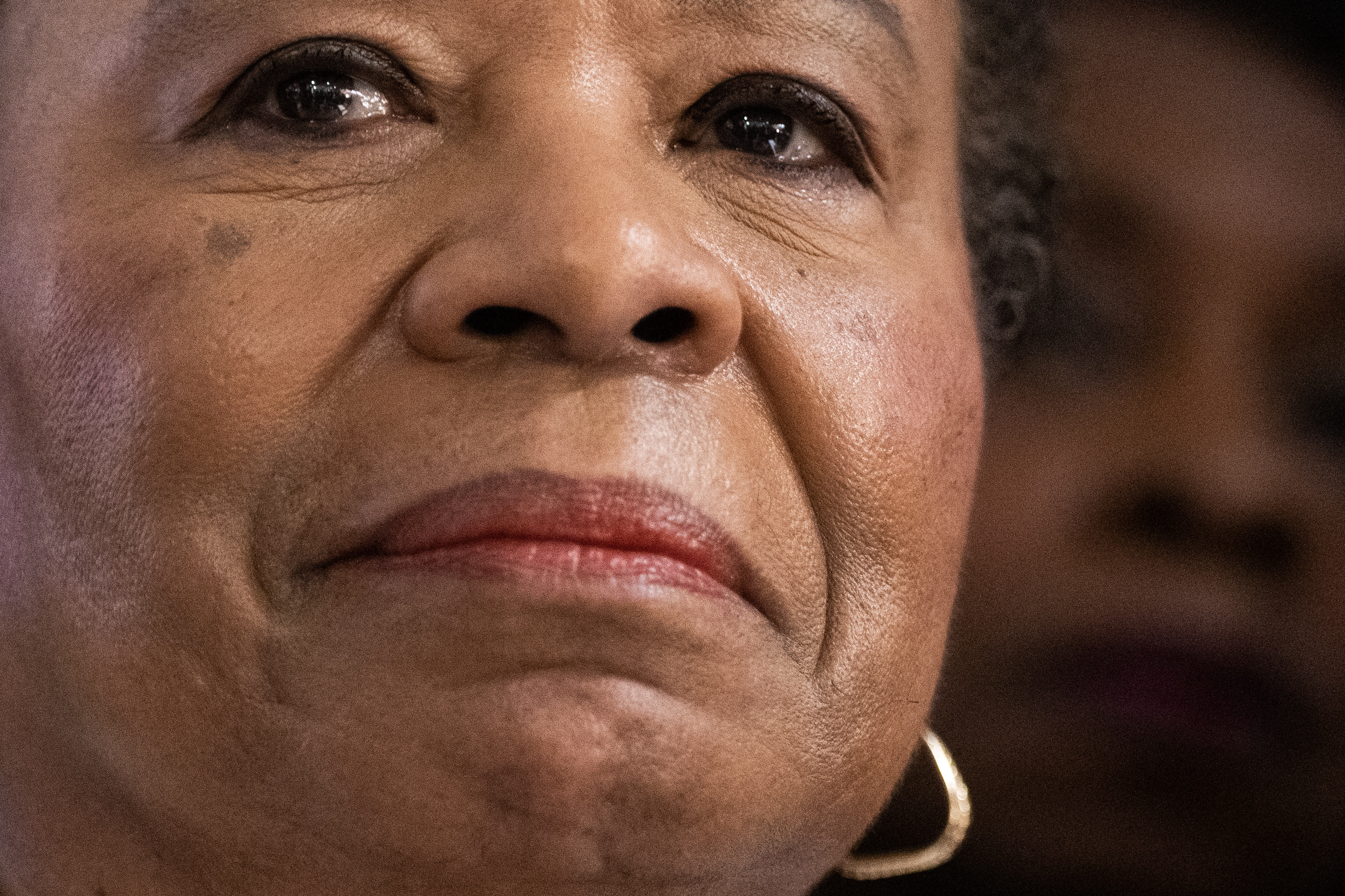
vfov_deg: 4.5
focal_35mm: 306
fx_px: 11431
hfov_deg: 6.7
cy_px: 491
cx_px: 298
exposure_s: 1/100
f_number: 2.8
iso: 4000
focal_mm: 122
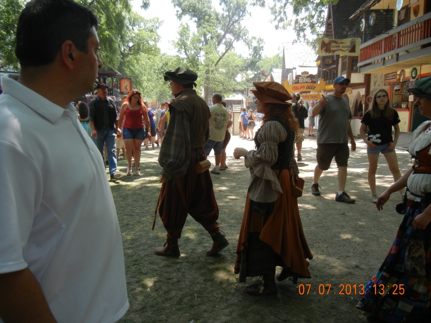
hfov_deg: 60.0
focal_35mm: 30
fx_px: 374
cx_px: 216
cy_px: 162
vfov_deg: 46.8
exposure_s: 1/345
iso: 160
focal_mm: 5.4
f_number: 3.5
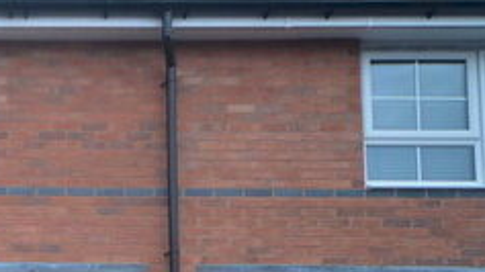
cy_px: 362
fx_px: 894
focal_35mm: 70
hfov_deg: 25.0
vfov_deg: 16.3
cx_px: -194
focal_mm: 15
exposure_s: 1/100
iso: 400
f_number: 5
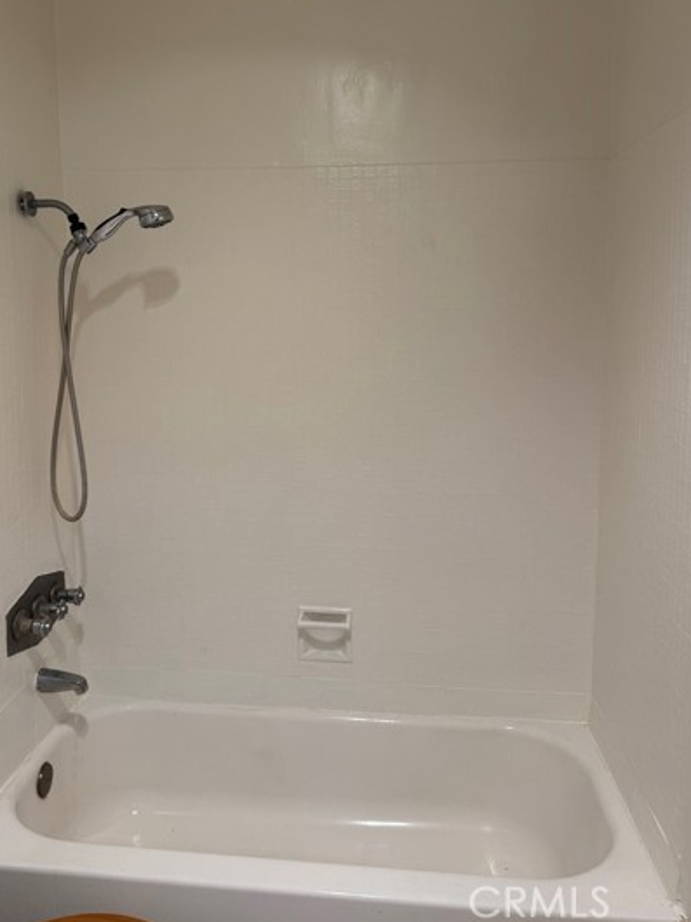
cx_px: 299
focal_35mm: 29
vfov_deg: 61.2
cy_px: 371
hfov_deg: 48.1
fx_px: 772
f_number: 1.78
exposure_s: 1/60
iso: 125
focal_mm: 6.76
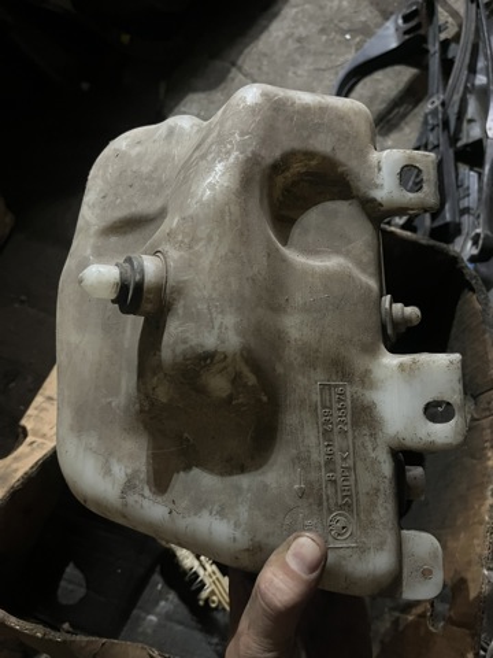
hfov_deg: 53.1
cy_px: 329
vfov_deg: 67.3
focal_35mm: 26
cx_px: 246
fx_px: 494
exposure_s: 1/25
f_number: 1.6
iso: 800
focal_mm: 5.1
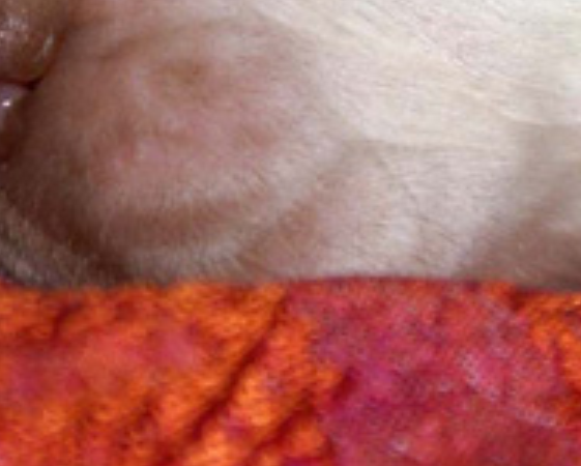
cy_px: -256
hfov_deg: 4.6
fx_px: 7247
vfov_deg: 3.7
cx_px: 814
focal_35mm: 421
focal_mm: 70
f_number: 5.6
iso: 400
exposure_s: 1/125
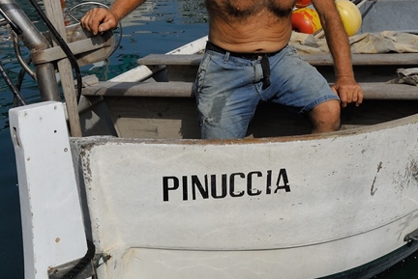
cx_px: 279
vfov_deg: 21.0
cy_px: 57
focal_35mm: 64
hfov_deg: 31.1
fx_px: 744
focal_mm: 10
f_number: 6.3
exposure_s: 1/1250
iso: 100
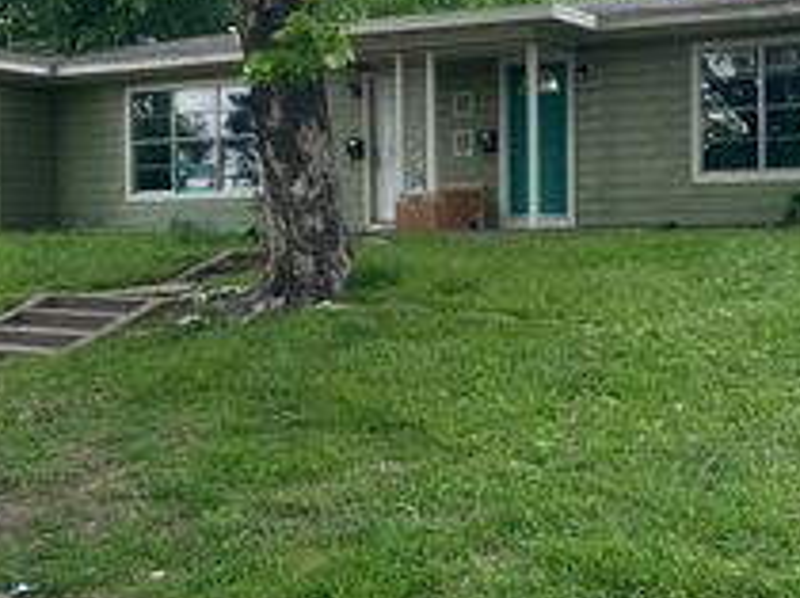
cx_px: 556
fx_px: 1431
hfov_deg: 30.9
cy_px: 261
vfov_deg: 23.6
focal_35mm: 62
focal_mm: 5.7
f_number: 1.5
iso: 50
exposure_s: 1/248
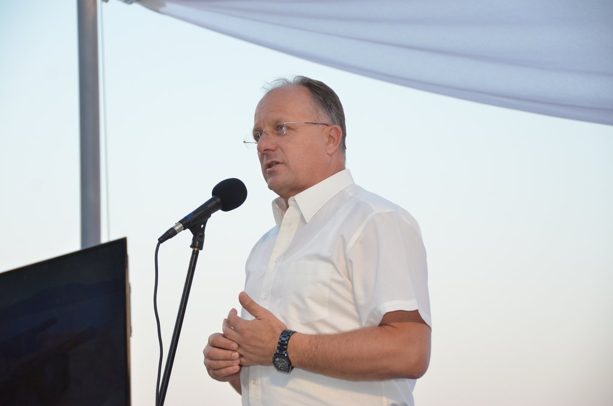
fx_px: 2090
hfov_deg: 16.7
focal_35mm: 123
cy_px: 203
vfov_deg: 11.1
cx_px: 306
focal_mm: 82
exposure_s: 1/250
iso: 1000
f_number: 5.6
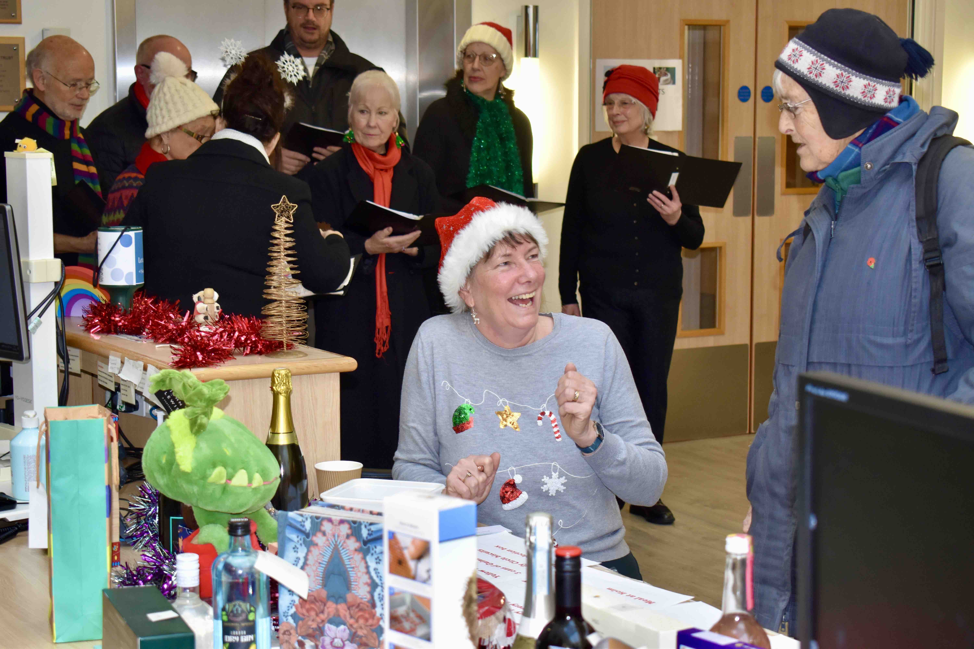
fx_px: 1948
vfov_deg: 18.9
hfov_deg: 28.1
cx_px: 487
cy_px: 324
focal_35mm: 72
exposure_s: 1/125
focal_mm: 48
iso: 800
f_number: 5.3
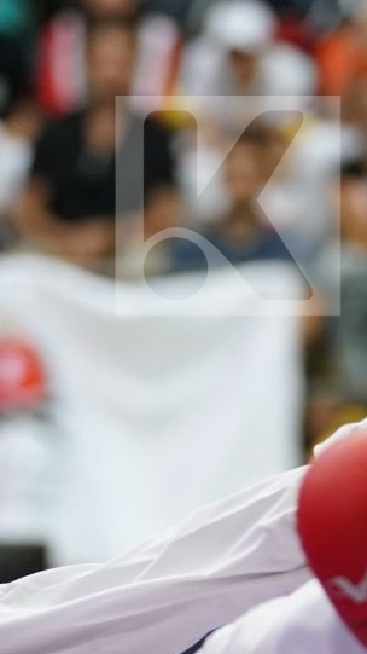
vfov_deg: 4.8
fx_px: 7791
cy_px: 633
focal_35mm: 450
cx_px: 228
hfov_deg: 2.7
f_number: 2.8
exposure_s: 1/1000
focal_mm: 129
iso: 3200
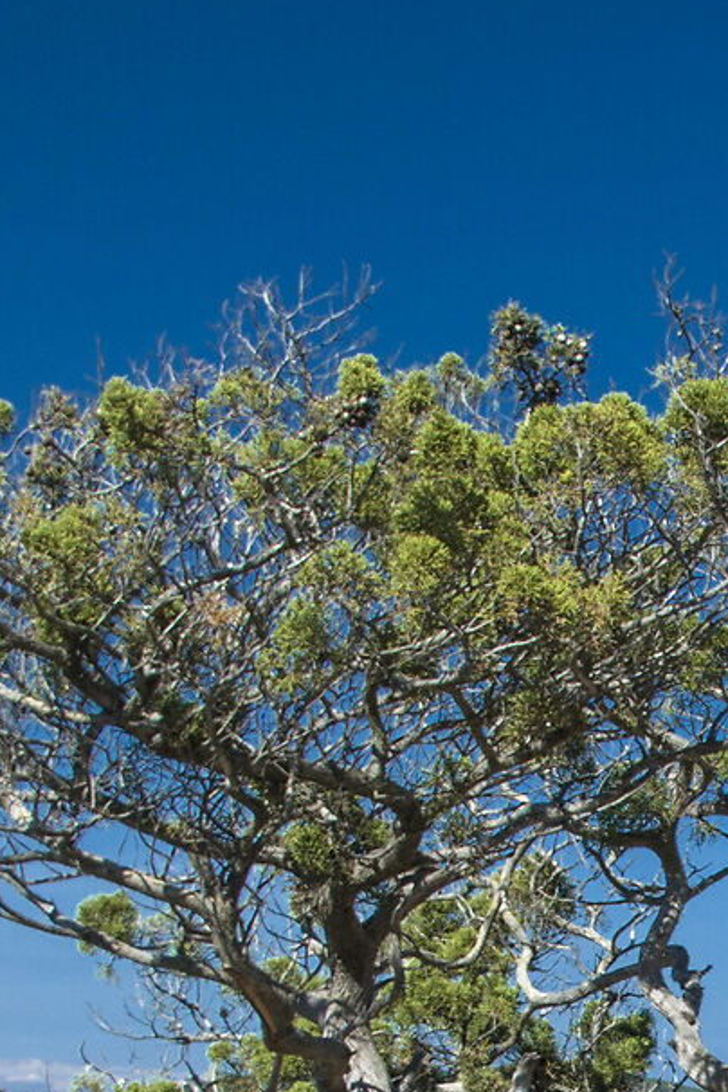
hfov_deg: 12.4
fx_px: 3245
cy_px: 1146
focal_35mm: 107
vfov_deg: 18.5
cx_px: 919
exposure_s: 1/250
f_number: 8
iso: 200
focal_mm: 18
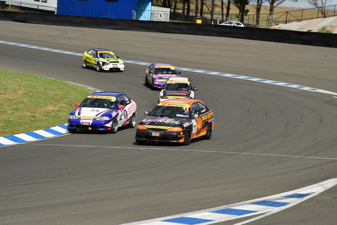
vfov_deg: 11.4
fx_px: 1124
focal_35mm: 120
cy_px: 112
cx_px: 168
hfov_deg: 17.1
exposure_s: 1/400
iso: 200
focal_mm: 80
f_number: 11
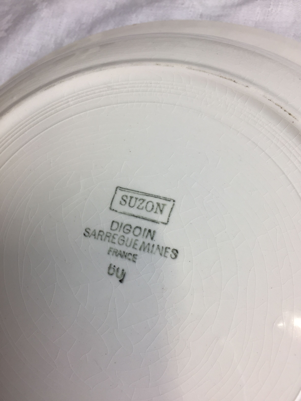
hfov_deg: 48.2
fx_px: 336
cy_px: 200
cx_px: 150
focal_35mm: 29
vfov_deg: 61.7
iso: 40
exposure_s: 1/100
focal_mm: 4.15
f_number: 2.2
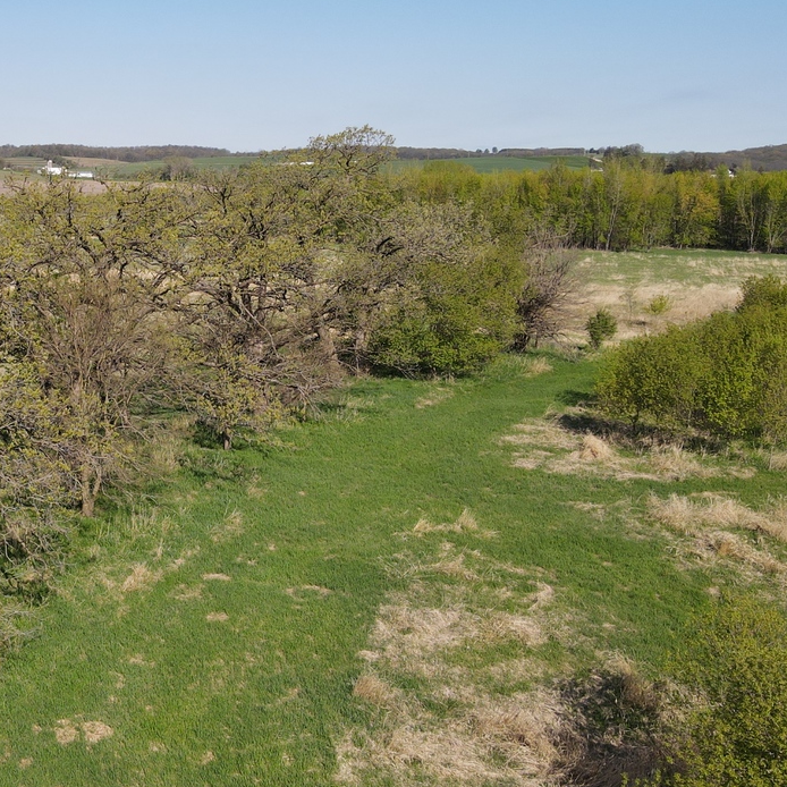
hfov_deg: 36.8
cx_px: 139
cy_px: 396
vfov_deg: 38.3
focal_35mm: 44
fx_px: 1132
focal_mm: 4.5
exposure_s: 1/725
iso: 100
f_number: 2.8
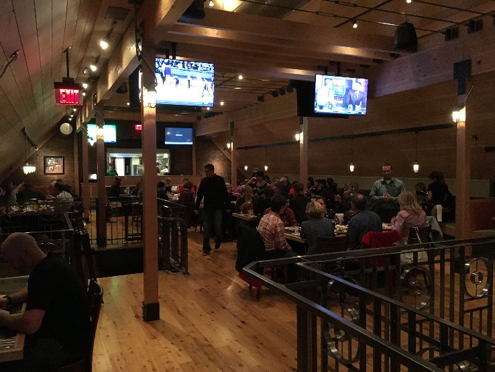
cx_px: 248
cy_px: 186
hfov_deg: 61.6
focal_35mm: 29
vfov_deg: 48.3
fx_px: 415
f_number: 2.2
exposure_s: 1/15
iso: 320
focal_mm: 4.15
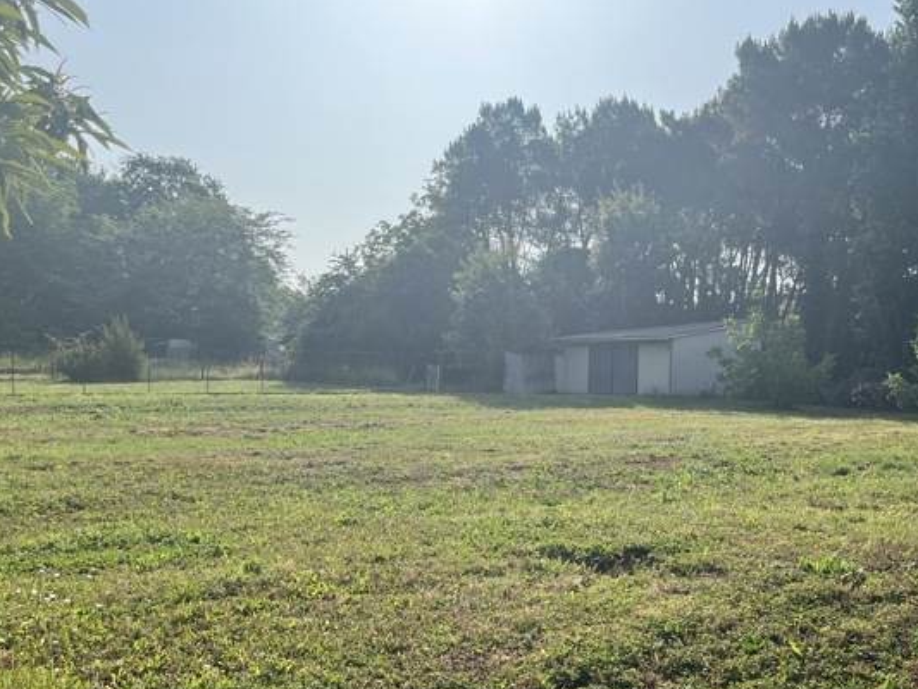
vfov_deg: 36.5
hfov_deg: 47.2
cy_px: 455
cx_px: 599
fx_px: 1034
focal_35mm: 39
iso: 50
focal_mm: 5.1
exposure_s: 1/2967
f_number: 1.6
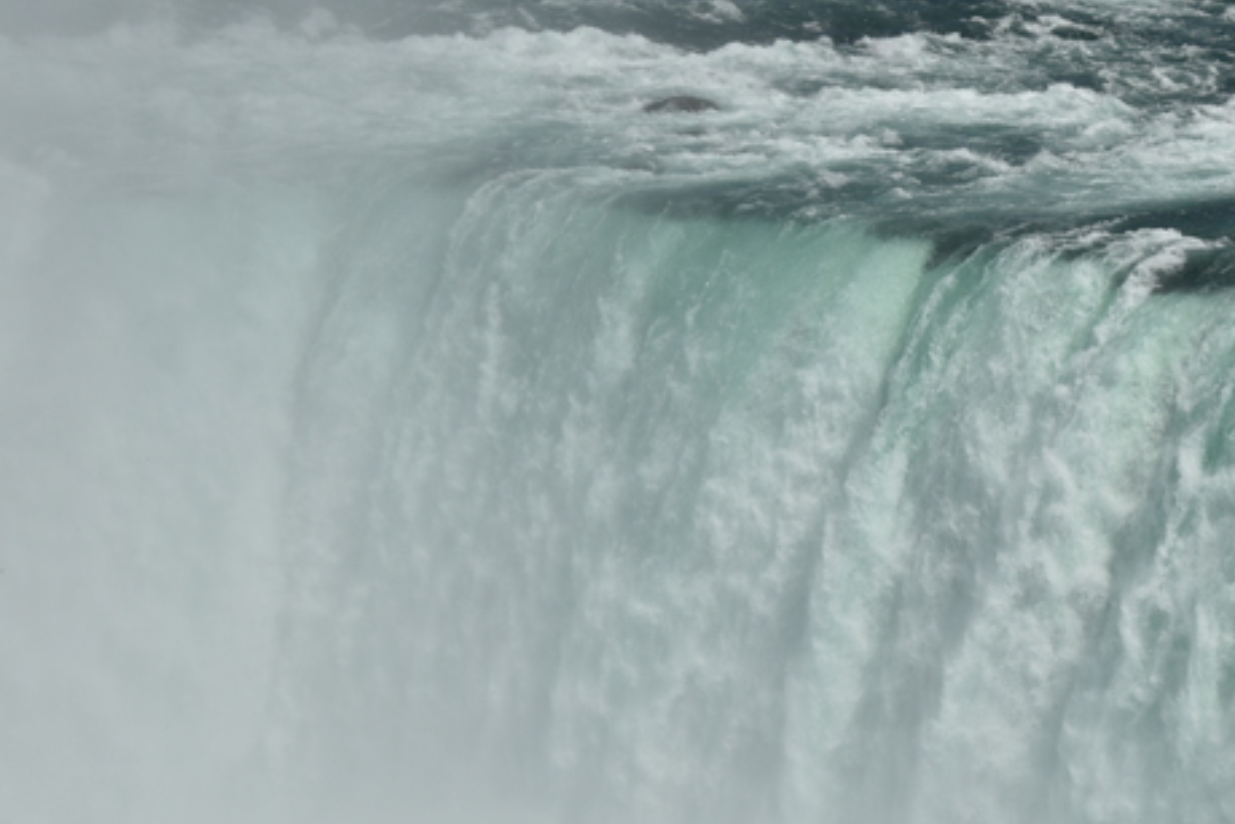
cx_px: 1640
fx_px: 12902
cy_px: 140
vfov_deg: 3.7
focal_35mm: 376
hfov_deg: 5.4
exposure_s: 1/320
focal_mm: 135
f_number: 11
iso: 100
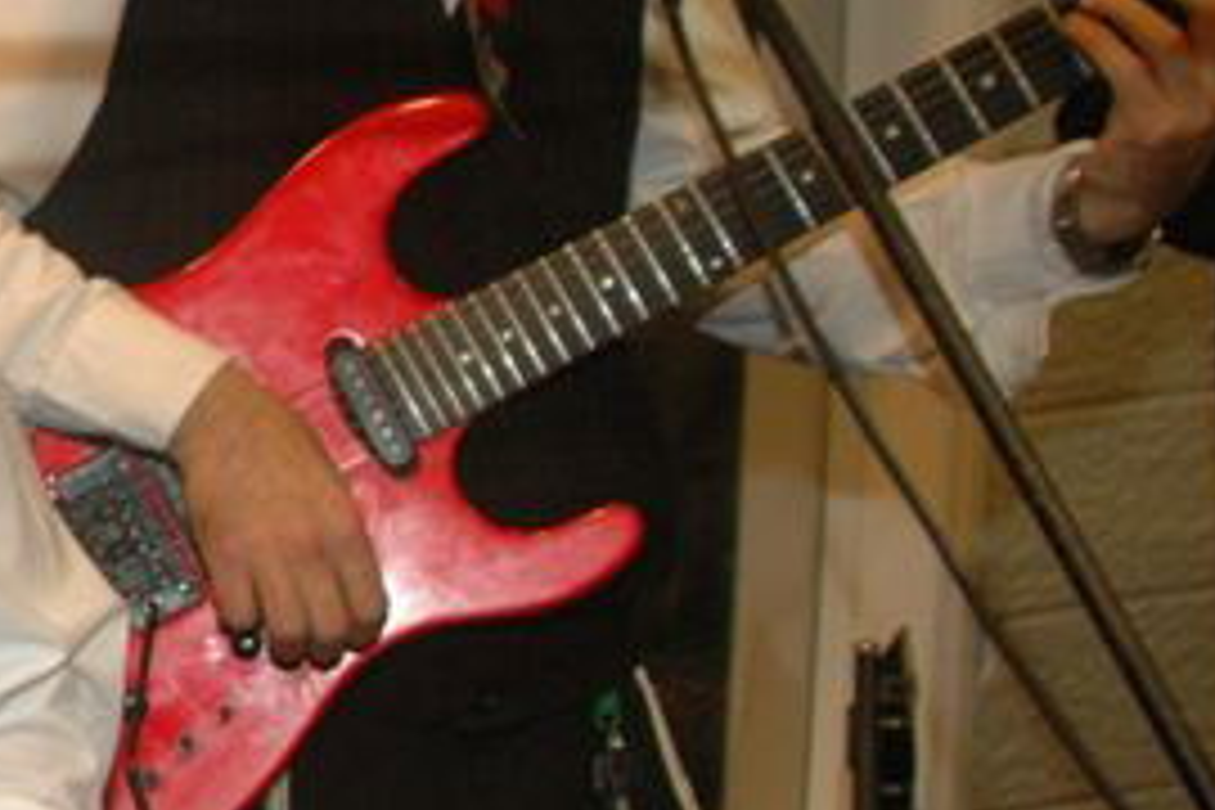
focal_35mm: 125
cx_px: -900
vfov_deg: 11.0
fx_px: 4218
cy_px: 304
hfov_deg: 14.6
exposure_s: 1/60
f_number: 5
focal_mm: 22
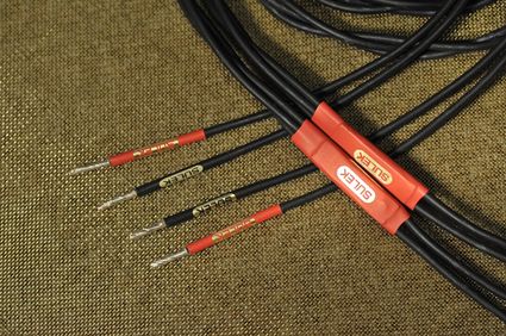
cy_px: 168
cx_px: 253
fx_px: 1474
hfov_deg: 19.5
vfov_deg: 13.0
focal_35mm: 105
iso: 1250
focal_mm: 105
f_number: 5
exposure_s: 1/160
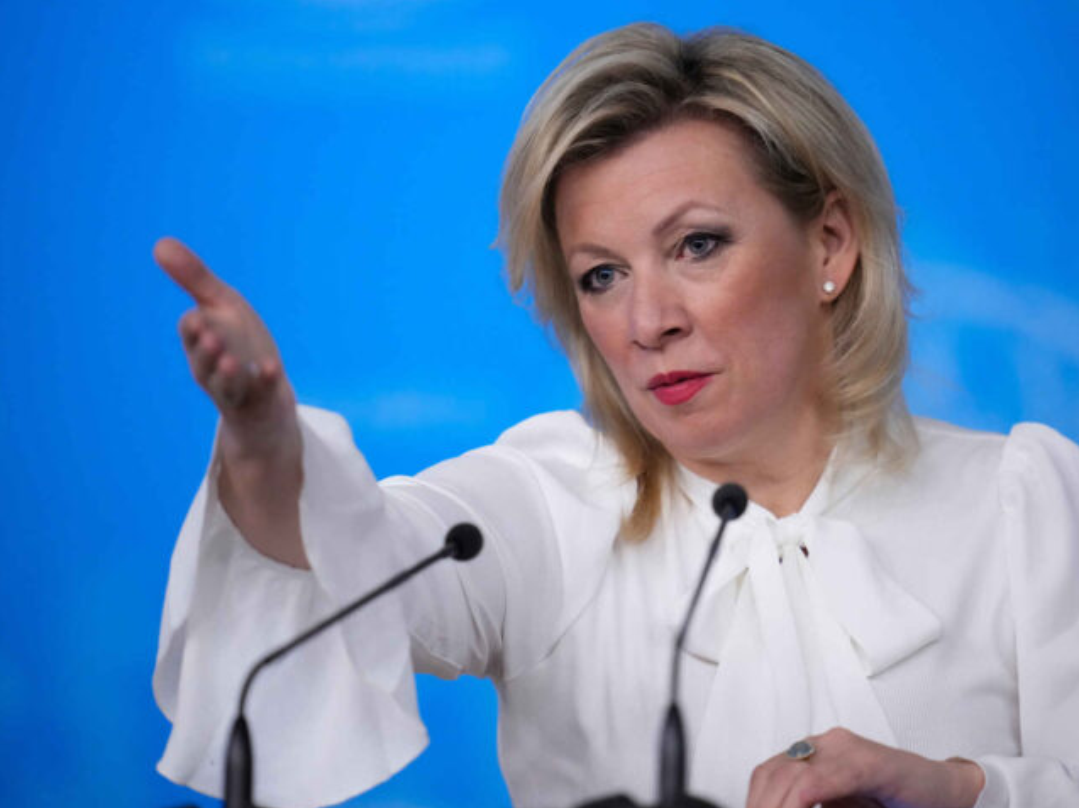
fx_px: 13552
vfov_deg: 3.4
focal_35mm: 435
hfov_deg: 4.6
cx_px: 606
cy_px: 405
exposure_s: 1/500
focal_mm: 400
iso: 6400
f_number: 2.8
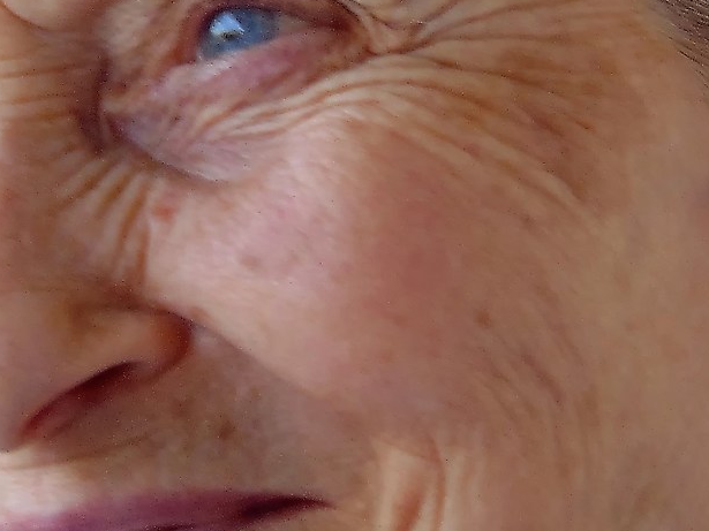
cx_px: -210
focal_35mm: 519
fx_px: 10628
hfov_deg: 3.8
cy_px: 111
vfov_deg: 2.9
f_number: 4
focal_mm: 23.9
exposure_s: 1/40
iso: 80
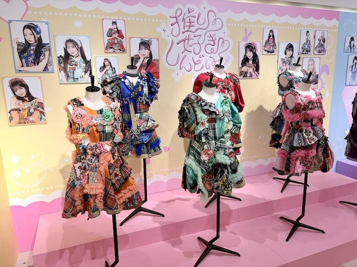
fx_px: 268
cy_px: 134
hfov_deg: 67.3
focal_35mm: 26
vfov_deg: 53.1
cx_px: 178
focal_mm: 5.96
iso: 64
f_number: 1.6
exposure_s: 1/50
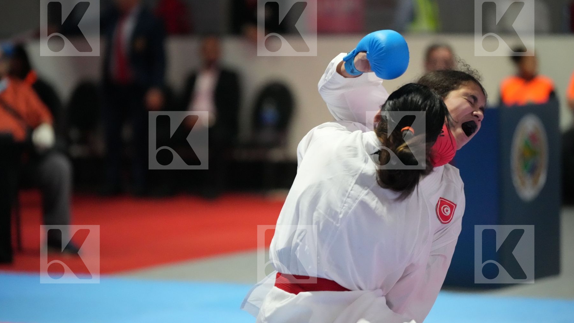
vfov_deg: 6.7
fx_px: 2740
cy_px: 140
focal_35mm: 180
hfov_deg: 12.0
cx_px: 287
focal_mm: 171
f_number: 2.8
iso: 12800
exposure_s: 1/800
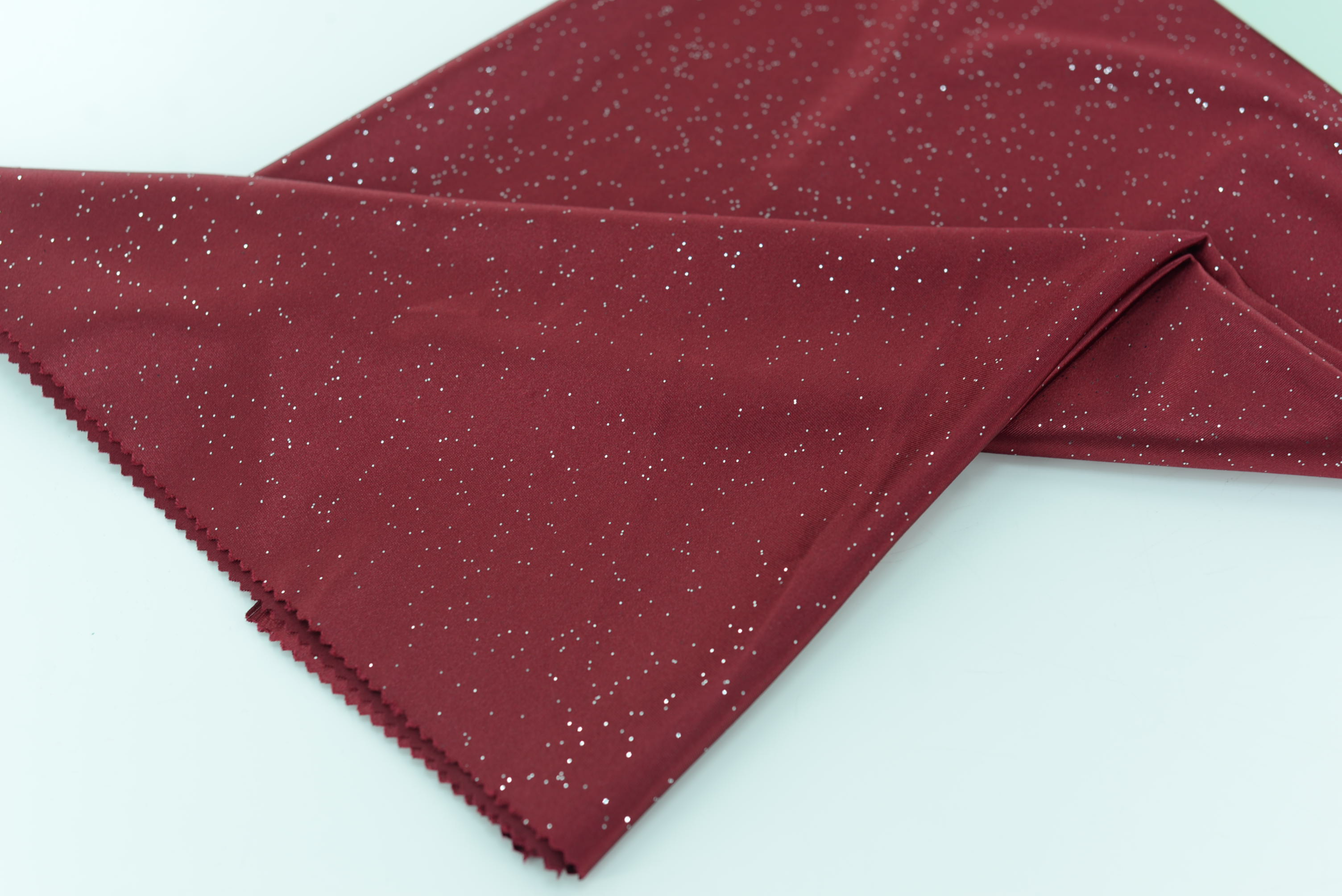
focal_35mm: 50
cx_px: 671
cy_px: 448
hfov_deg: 39.6
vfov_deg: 27.0
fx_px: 1865
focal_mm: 50
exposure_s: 1/80
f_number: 4
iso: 100
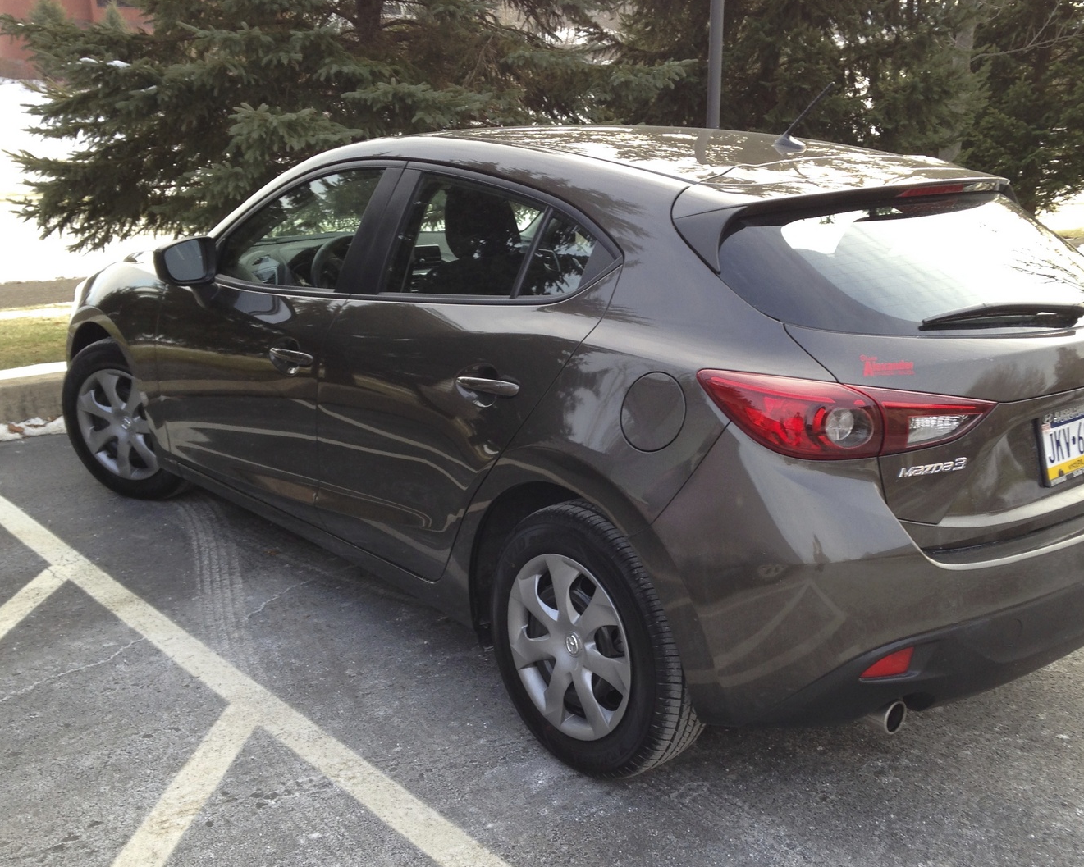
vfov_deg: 38.2
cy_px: 457
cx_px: 615
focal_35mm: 39
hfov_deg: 46.7
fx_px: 1251
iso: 50
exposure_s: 1/127
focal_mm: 4.12
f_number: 2.4
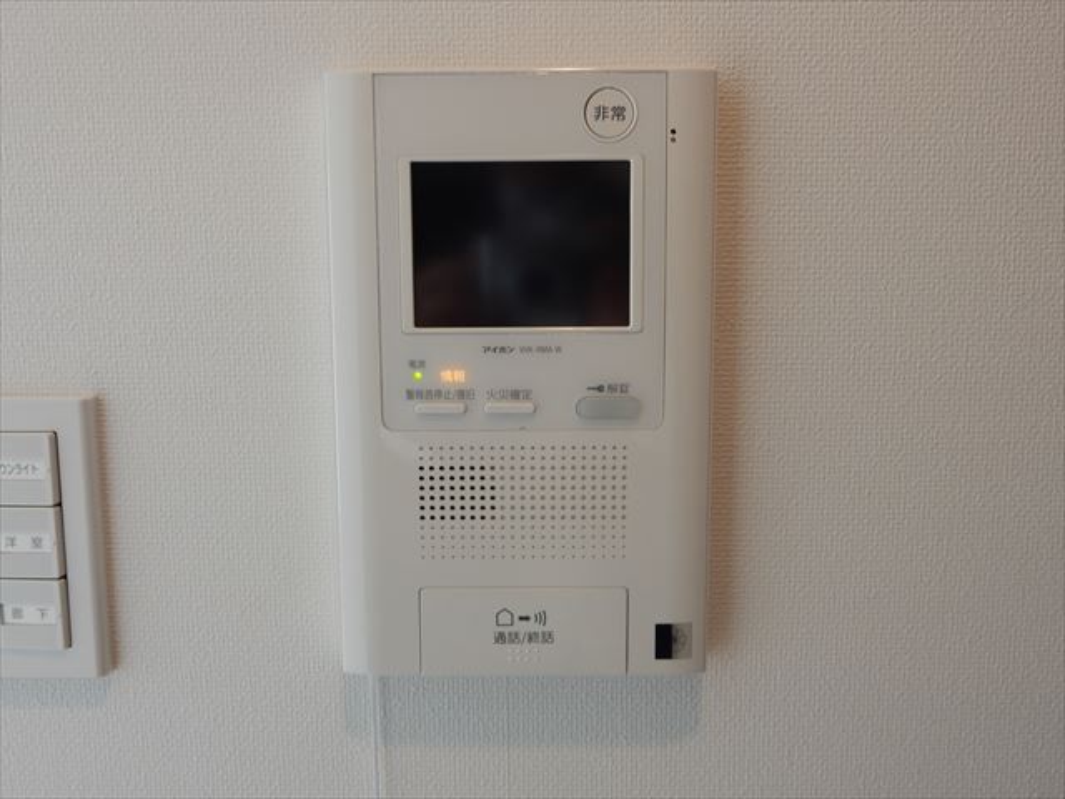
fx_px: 923
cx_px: 532
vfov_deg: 46.8
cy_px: 400
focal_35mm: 30
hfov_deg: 60.0
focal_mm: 5.4
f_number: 4
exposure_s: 1/30
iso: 160
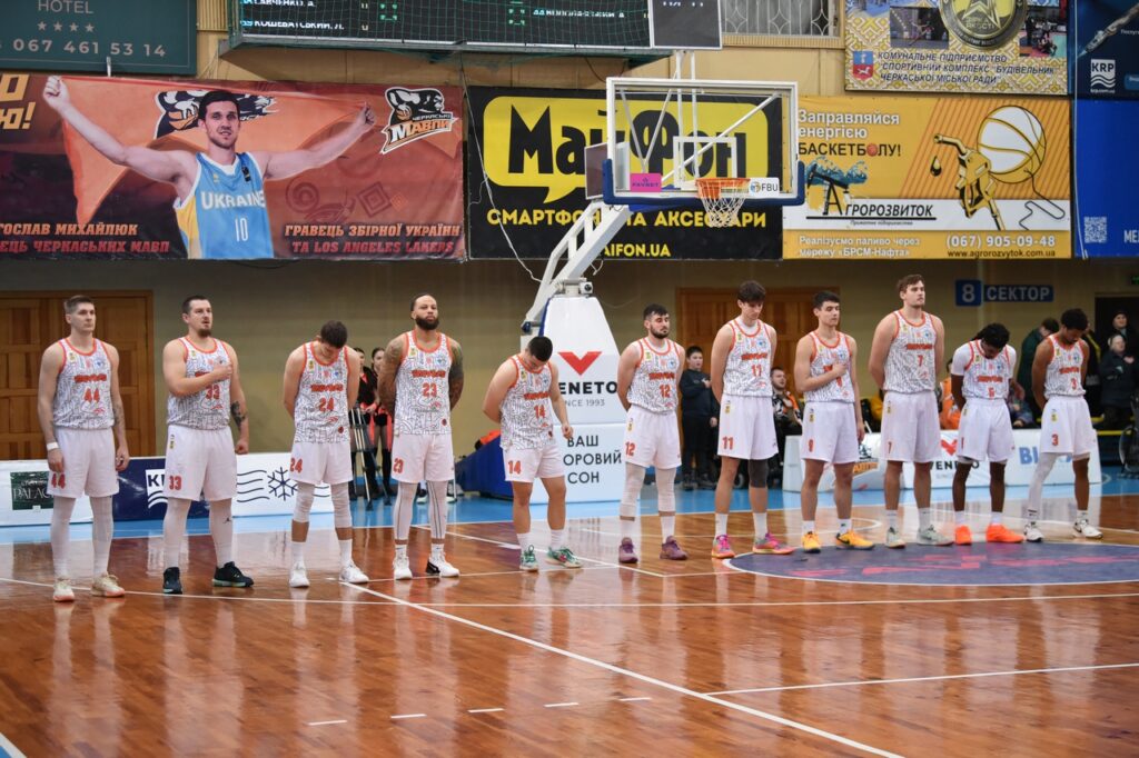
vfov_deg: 17.5
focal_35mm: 78
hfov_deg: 26.0
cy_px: 379
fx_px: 2467
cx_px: 570
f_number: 3.2
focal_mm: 78
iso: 4000
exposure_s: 1/1250
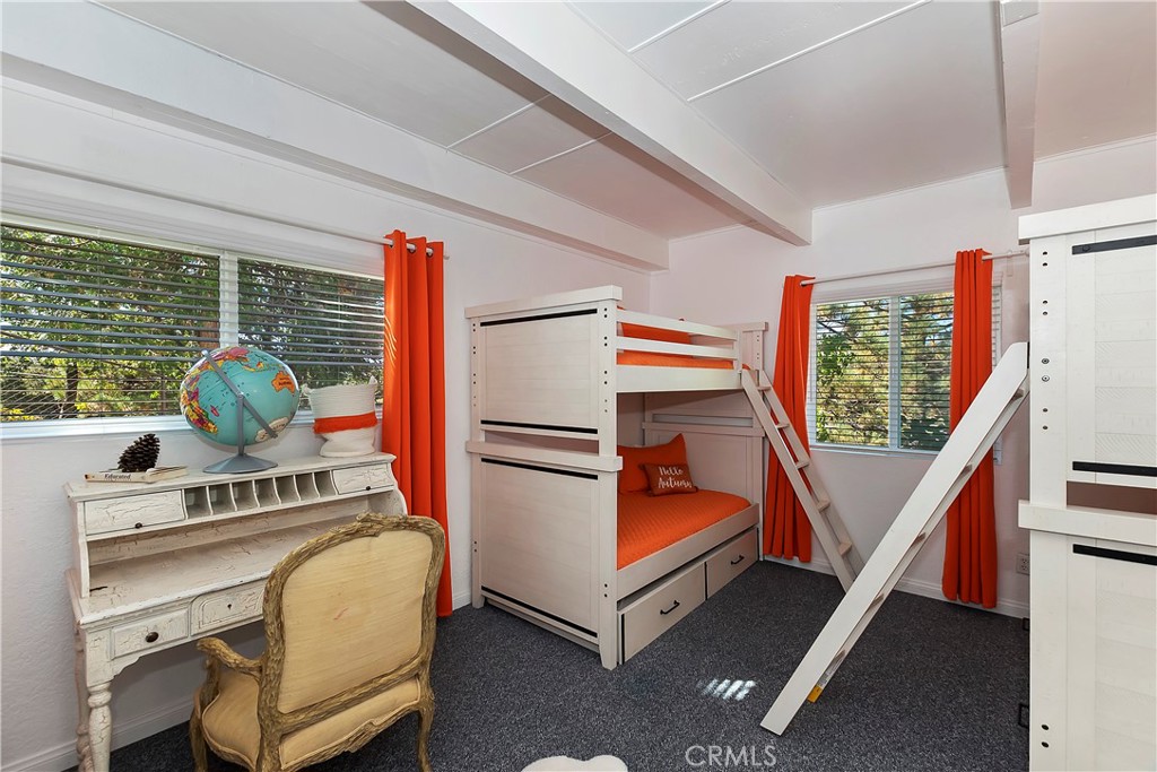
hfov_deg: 100.4
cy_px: 386
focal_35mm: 15
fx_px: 482
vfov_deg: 77.3
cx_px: 578
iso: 400
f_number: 8
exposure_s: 1/30
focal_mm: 10
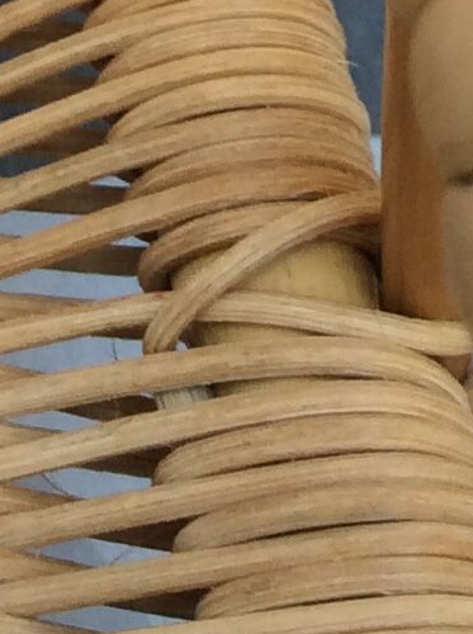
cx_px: 488
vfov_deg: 10.3
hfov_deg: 8.9
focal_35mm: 166
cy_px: -896
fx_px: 3035
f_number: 2.4
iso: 40
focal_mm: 3.3
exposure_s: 1/50
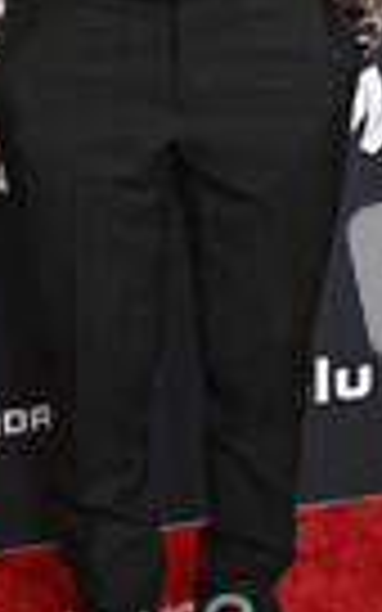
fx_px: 2199
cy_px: 27
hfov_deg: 9.9
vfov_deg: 15.6
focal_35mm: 132
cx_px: 171
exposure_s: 1/250
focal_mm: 44
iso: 4000
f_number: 5.6
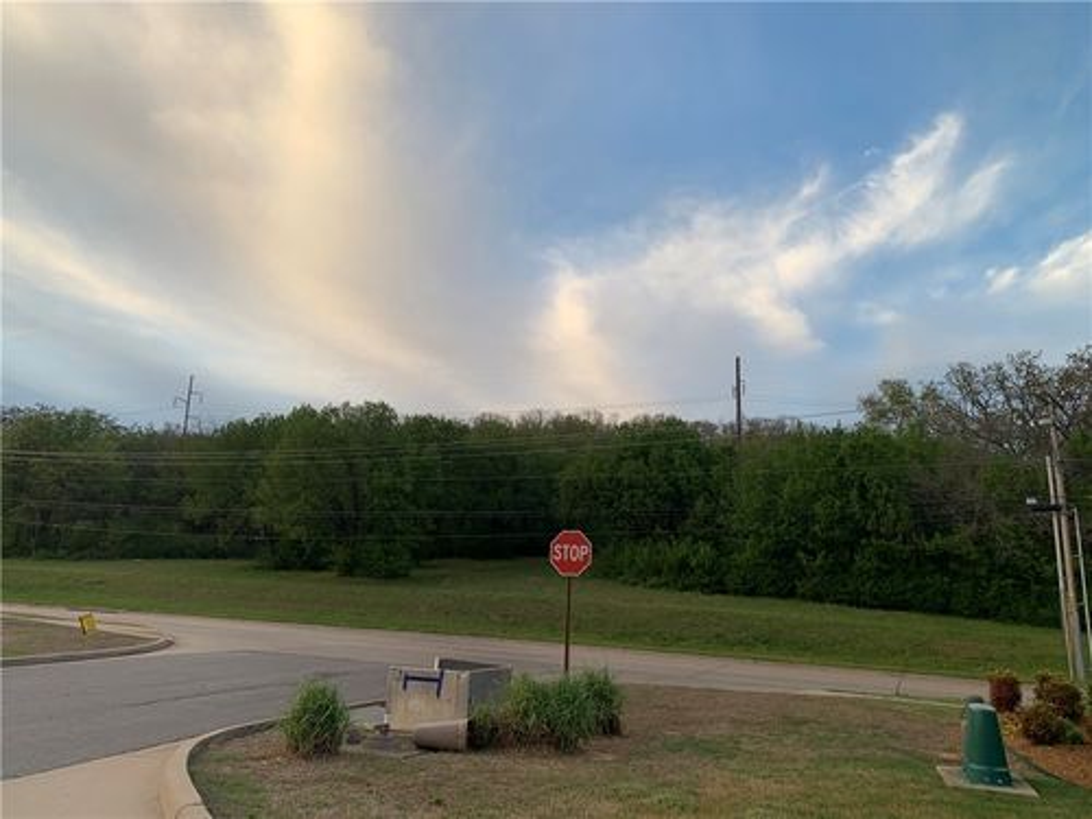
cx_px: 546
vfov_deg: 53.1
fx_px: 820
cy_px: 410
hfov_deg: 67.3
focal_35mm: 26
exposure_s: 1/270
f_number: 1.8
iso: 25
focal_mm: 4.25
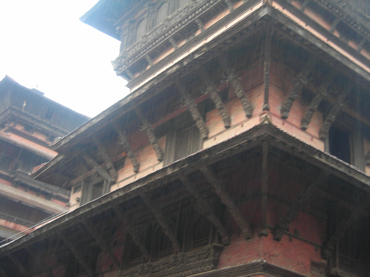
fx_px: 588
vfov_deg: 26.6
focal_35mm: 55
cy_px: 138
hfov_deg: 34.9
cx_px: 185
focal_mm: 9.1
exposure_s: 1/13.3
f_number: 3.6
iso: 50
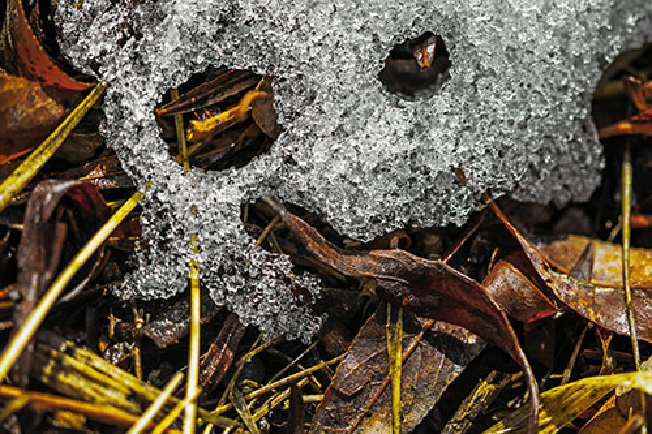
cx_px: 326
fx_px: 3802
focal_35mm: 210
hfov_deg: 9.8
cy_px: 217
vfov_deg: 6.5
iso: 64
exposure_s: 1/250
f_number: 6.7
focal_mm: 210
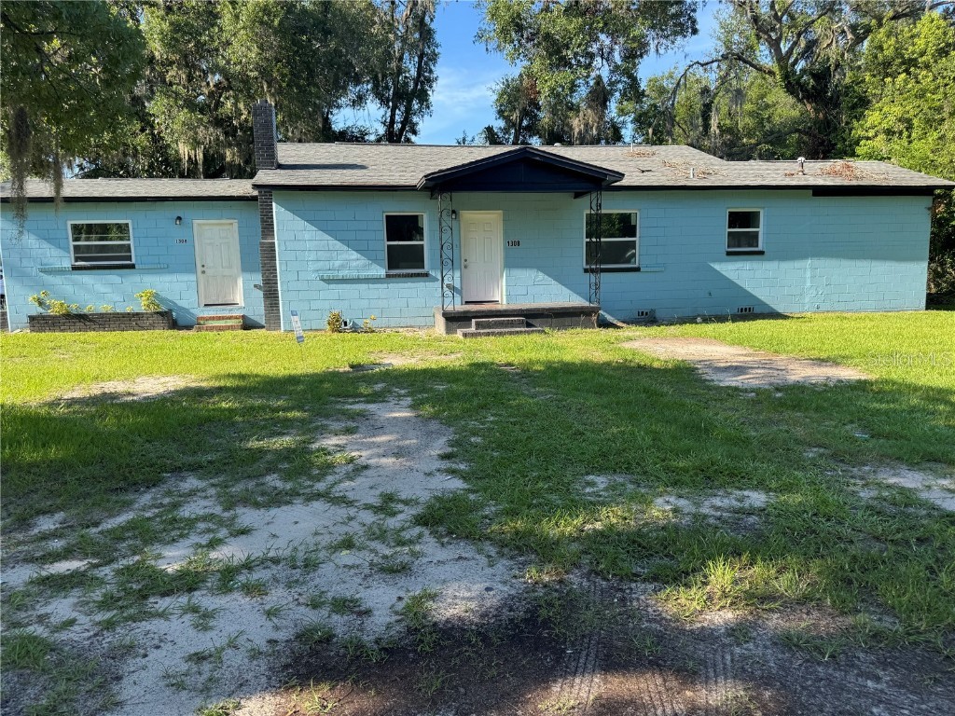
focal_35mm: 24
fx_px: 662
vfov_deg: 56.8
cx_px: 478
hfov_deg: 71.6
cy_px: 358
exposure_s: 1/1193
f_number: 1.78
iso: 80
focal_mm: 6.76
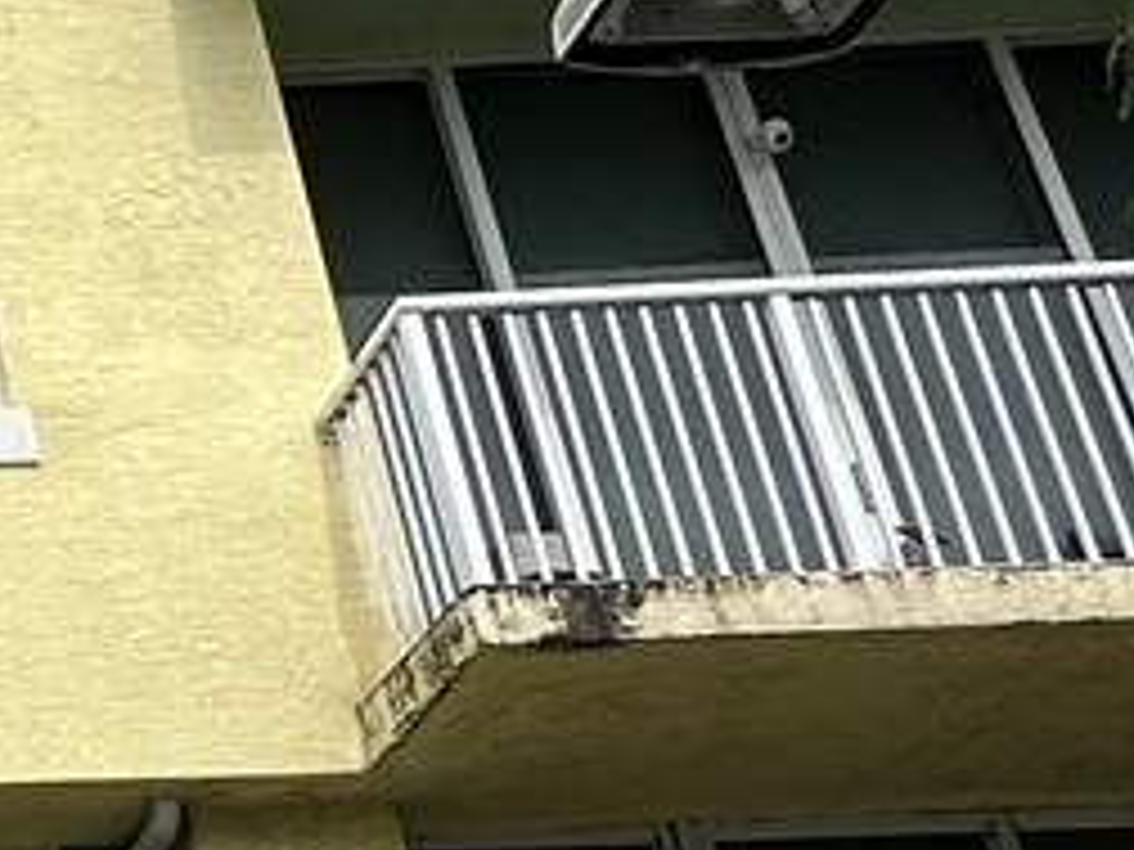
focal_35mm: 89
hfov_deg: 16.9
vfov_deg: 16.5
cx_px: -1084
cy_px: 697
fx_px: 2916
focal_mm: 2.22
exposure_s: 1/2092
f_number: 2.2
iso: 50
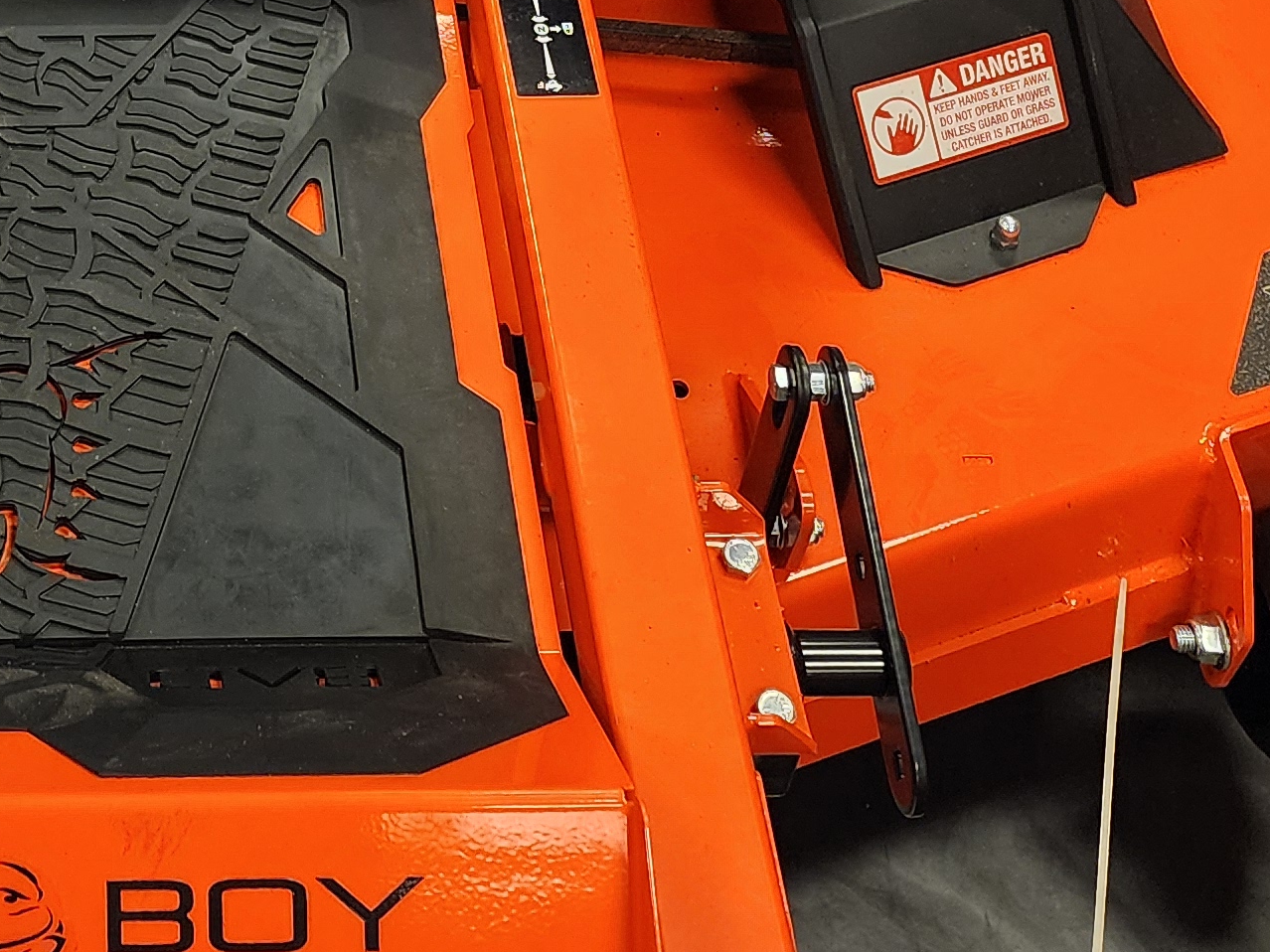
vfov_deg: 18.4
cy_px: -432
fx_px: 2641
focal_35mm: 72
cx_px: 49
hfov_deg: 25.9
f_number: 1.8
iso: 400
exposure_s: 1/120
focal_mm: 6.4
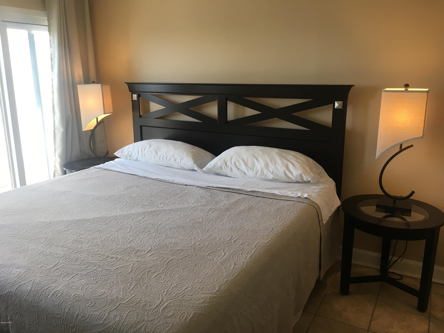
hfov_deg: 61.7
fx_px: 372
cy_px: 166
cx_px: 222
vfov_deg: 48.2
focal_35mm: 29
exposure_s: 1/30
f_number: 2.2
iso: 25
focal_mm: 4.15
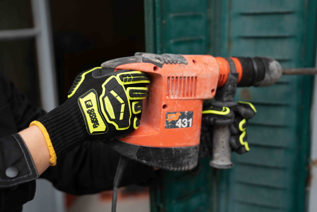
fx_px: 405
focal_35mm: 46
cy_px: 106
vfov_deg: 29.3
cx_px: 158
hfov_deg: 42.7
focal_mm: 46
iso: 400
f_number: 2.8
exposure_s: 1/1250
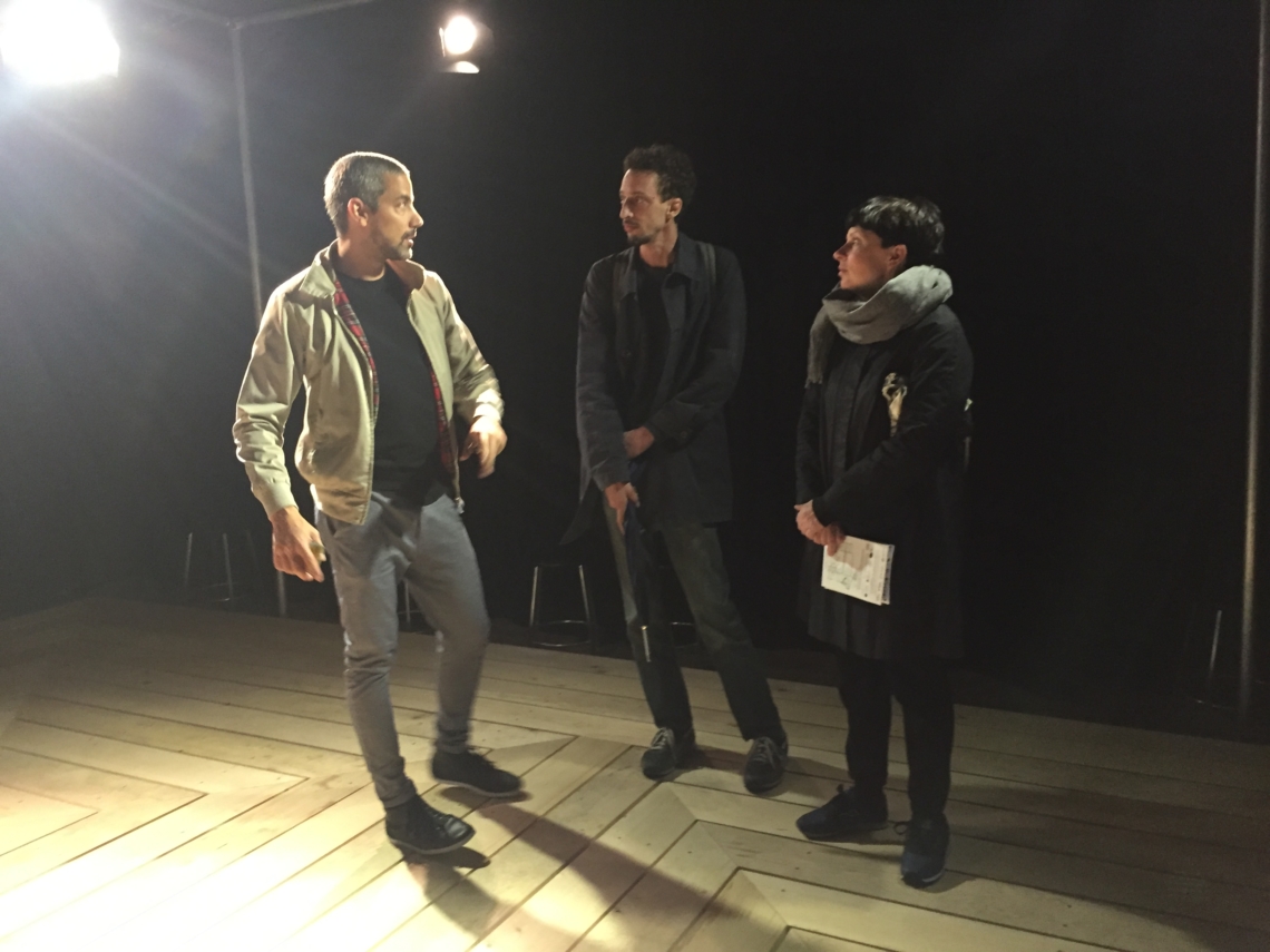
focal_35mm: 29
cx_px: 635
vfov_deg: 48.2
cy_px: 476
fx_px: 1064
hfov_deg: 61.7
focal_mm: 4.15
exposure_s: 1/20
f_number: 2.2
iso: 250
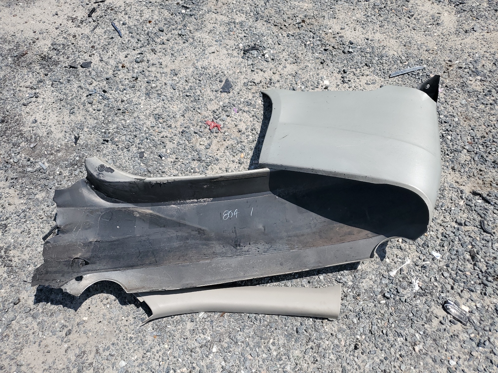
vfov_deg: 53.1
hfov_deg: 67.3
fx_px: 374
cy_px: 186
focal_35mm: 26
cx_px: 249
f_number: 1.5
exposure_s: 1/5000
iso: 50
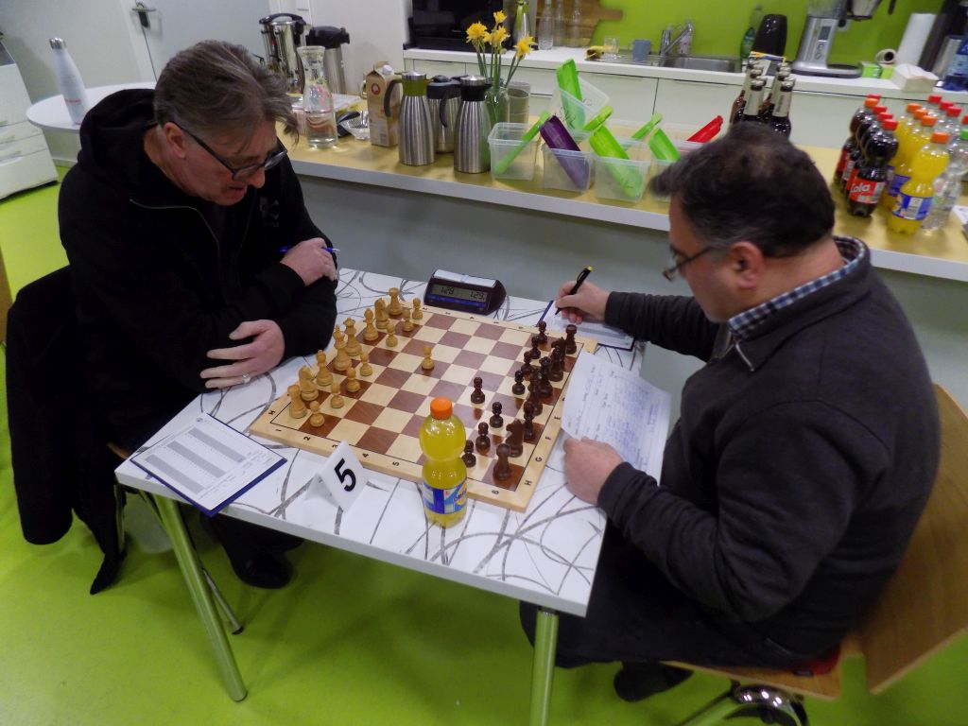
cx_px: 484
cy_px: 363
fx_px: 643
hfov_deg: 73.9
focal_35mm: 23
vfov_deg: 58.9
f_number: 3.1
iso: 250
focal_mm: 4
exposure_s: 1/30
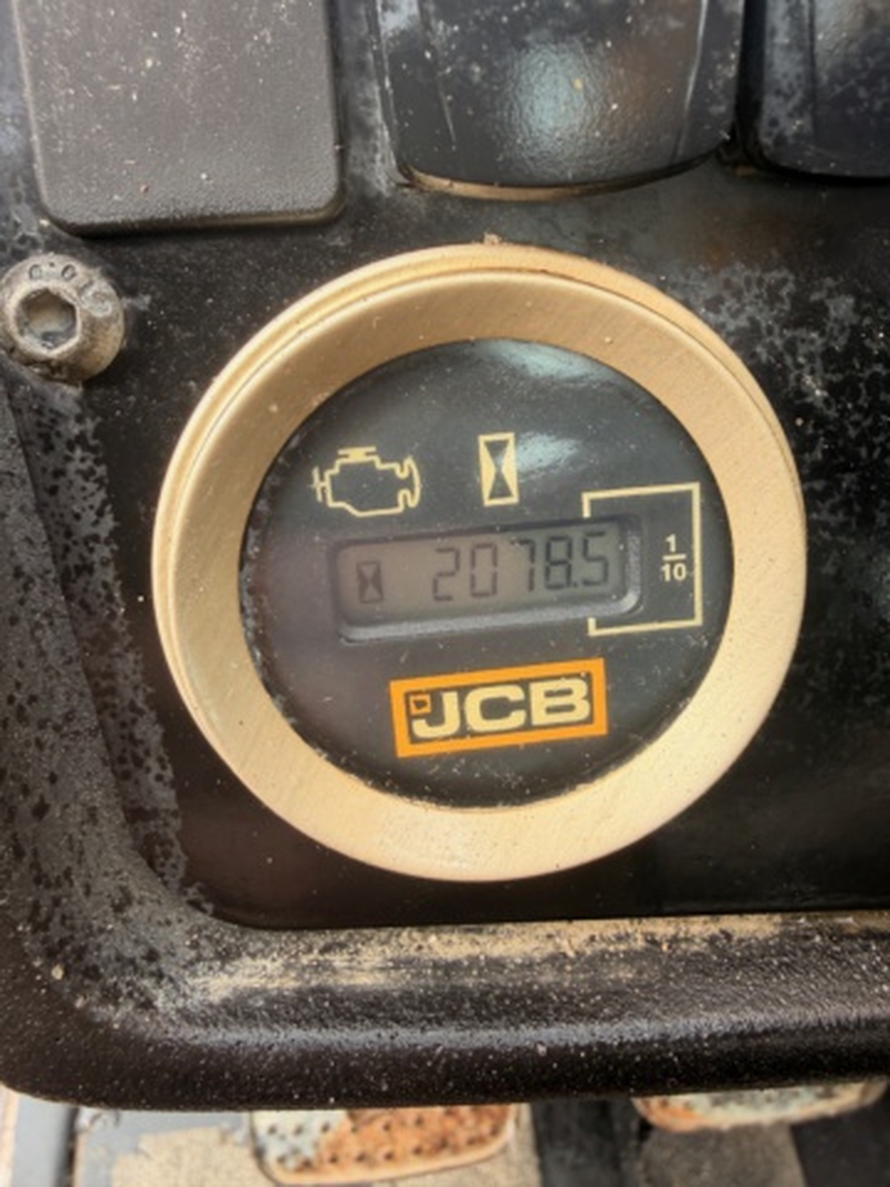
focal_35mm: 26
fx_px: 891
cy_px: 594
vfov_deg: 67.3
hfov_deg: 53.1
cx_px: 445
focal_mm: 2.22
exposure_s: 1/121
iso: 50
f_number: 2.2
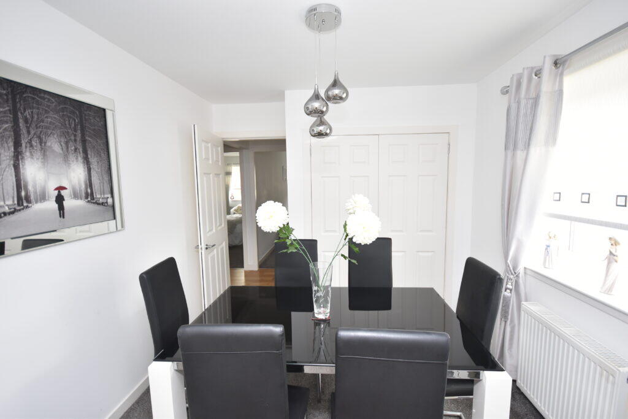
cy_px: 210
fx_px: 288
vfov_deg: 72.1
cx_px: 314
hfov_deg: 95.0
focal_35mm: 16
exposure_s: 1/60
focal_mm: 11
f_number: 4.2
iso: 560
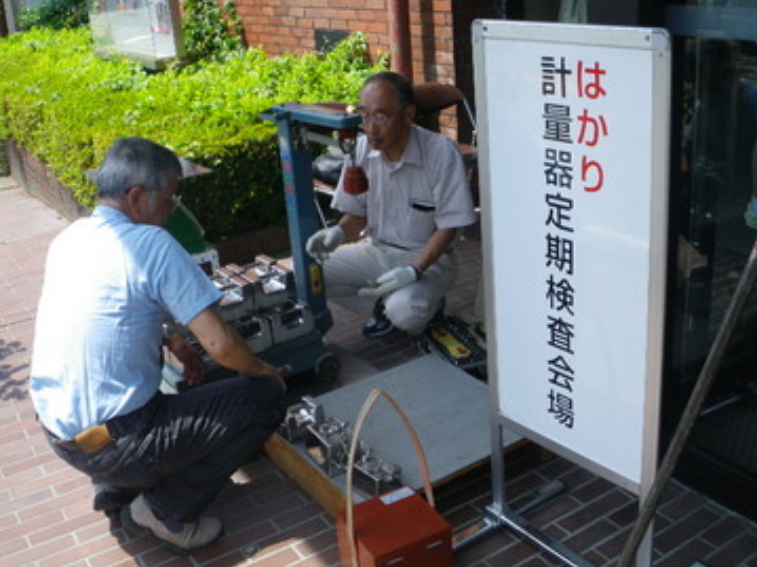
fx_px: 853
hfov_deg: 47.9
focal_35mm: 39
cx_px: 401
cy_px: 252
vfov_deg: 36.8
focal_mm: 5
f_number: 4.2
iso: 64
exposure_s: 1/160
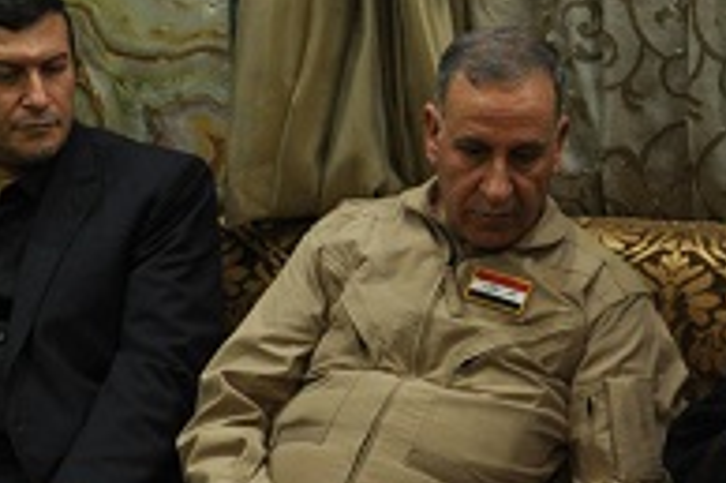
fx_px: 3204
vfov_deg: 8.6
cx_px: 337
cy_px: 300
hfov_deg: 12.9
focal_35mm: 159
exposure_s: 1/50
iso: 800
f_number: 6.3
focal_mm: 32
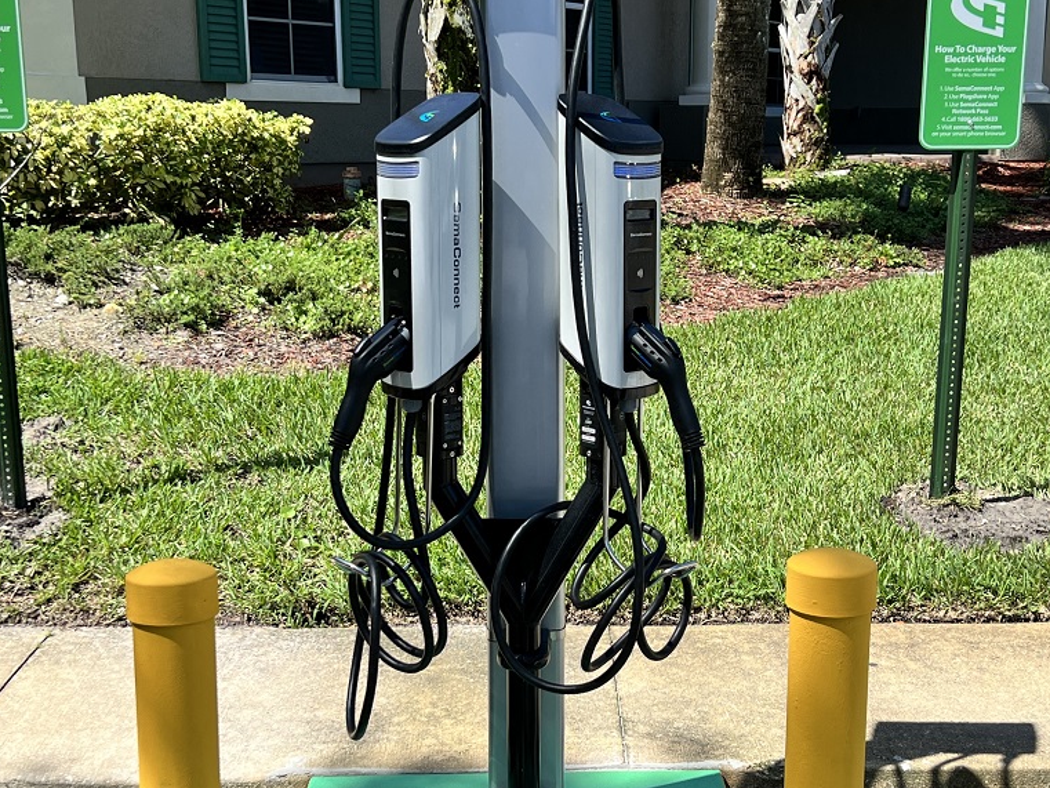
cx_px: 504
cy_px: 480
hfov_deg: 45.8
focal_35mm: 41
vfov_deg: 35.0
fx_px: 1244
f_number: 1.5
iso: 50
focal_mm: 5.7
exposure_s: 1/2841
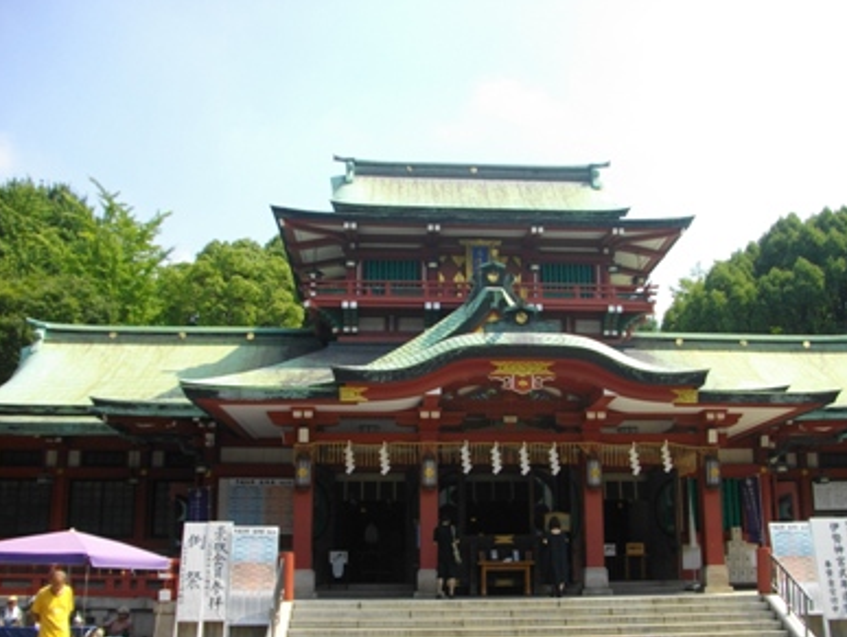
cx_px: 486
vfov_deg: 38.7
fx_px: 906
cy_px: 359
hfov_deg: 49.9
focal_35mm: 37
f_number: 2.9
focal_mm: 5.7
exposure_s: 1/800
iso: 100
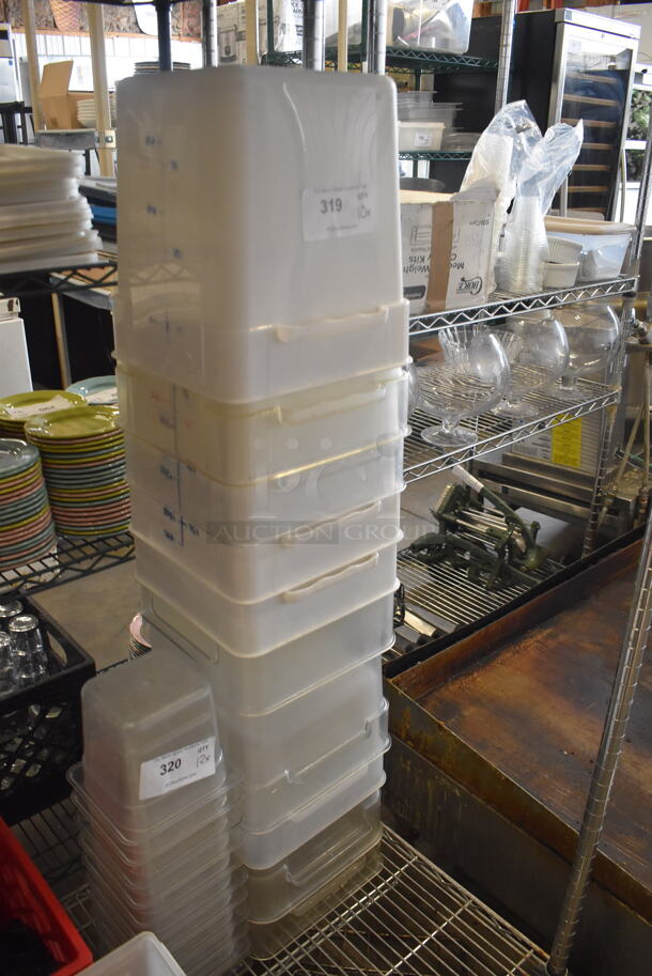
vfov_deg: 61.9
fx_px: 814
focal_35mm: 30
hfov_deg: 43.7
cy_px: 488
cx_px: 326
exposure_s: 1/125
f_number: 3.5
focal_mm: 20
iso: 2000
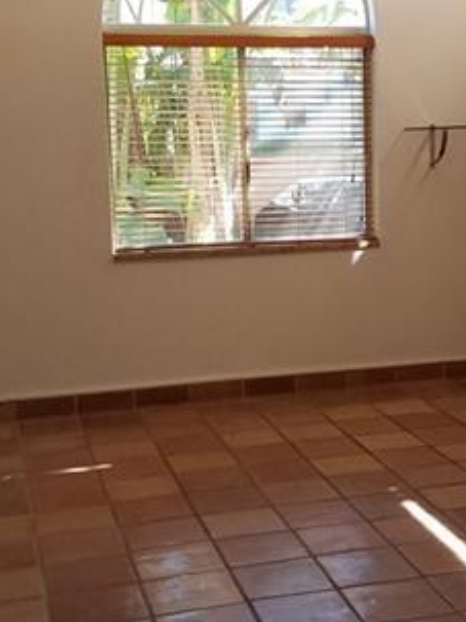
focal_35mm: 66
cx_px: 388
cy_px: 314
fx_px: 1185
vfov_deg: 29.4
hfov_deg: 21.9
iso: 160
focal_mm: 4.2
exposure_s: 1/60
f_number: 1.7
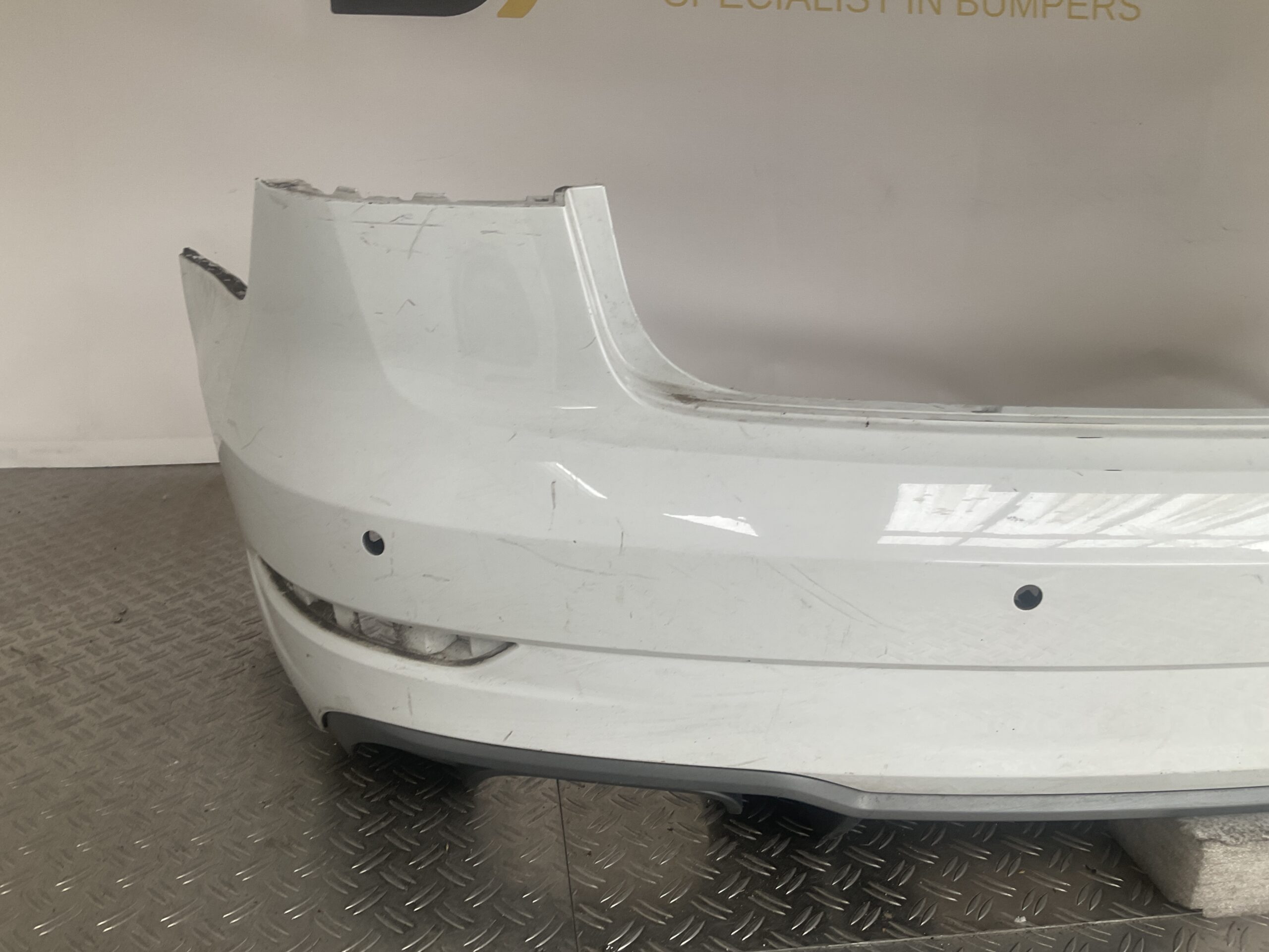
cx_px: 634
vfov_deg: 48.2
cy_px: 476
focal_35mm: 29
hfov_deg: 61.7
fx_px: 1063
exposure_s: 1/100
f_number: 1.8
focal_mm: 3
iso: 25
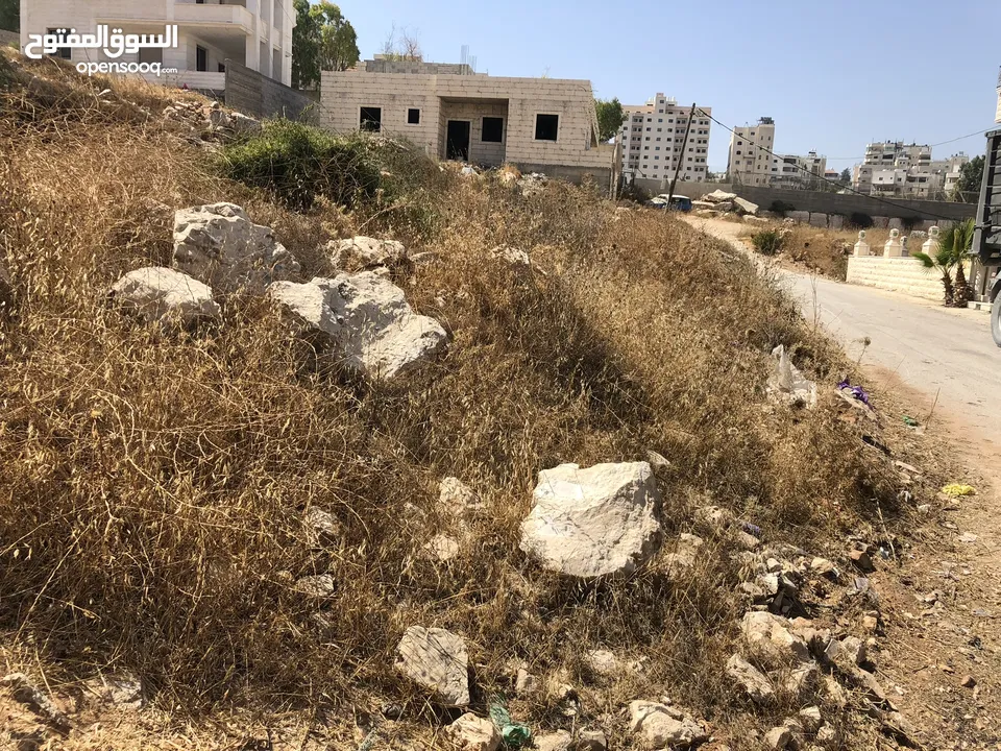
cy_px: 376
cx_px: 500
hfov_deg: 63.4
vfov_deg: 49.7
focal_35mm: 28
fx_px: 810
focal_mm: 4
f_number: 1.8
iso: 20
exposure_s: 1/1715
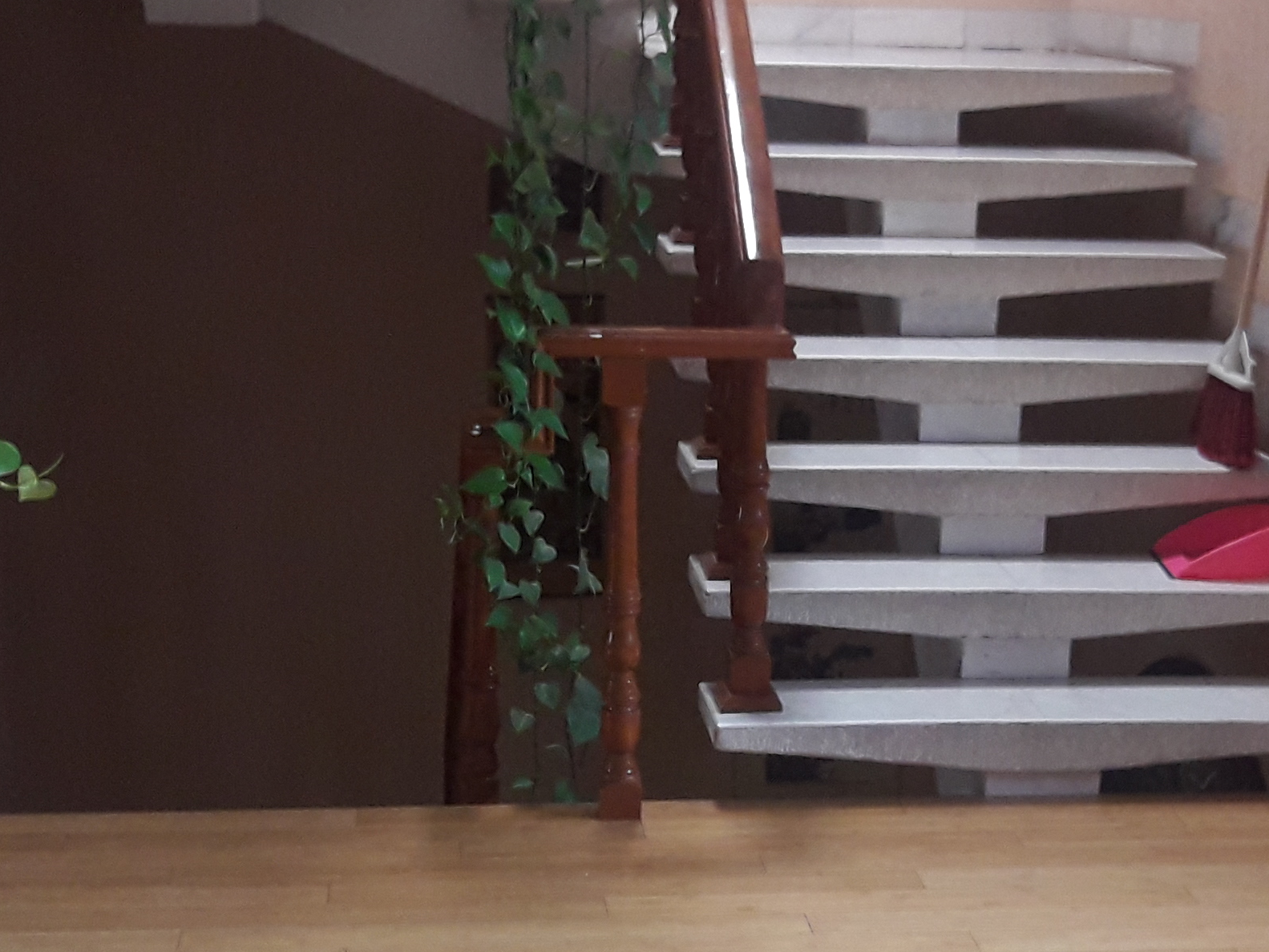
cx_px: 806
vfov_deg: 20.2
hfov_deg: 26.6
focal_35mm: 73
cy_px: 569
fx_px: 2677
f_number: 1.9
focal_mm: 3.7
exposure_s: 1/24
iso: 160
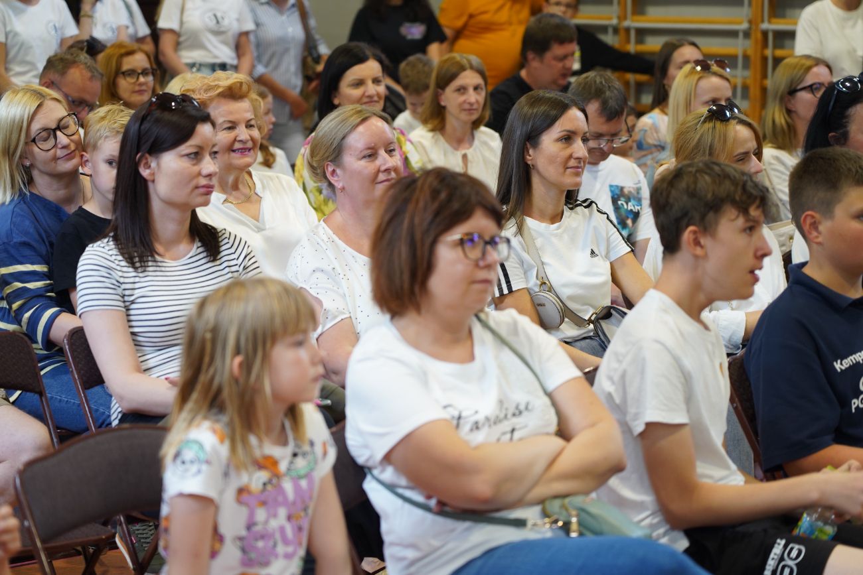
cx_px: 432
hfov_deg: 19.5
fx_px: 2517
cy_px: 288
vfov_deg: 13.0
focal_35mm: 105
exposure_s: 1/125
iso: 1250
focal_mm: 105
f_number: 4
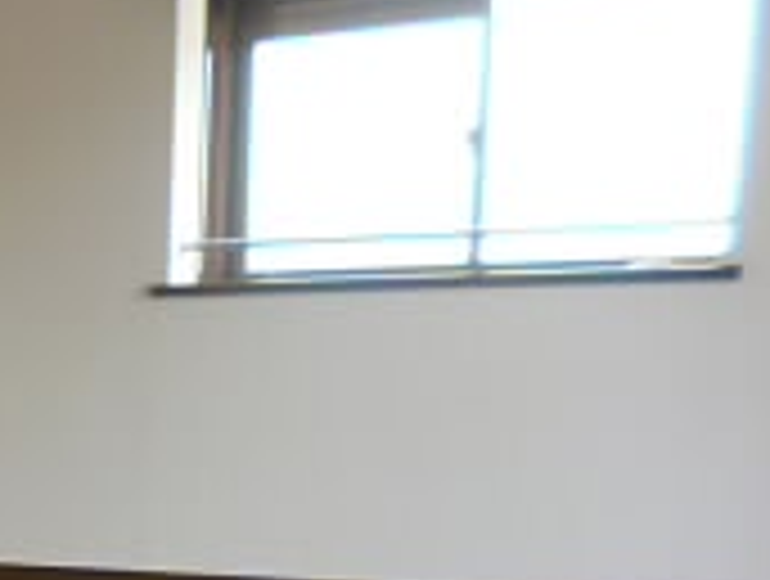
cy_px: 760
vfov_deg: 16.6
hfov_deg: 19.7
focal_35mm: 84
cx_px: -428
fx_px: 1872
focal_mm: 4.3
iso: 100
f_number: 2.5
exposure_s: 1/80
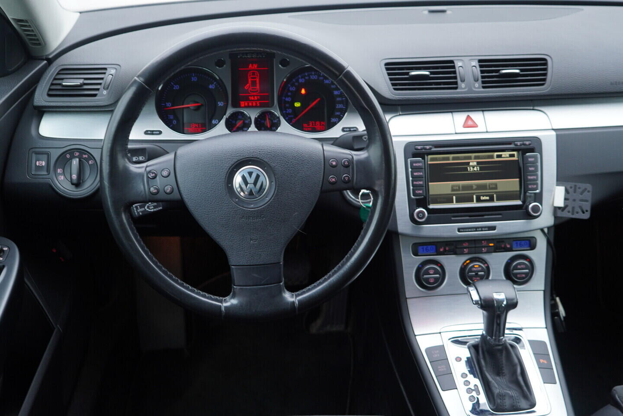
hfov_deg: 53.1
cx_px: 312
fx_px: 623
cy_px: 208
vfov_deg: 36.9
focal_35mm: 36
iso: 160
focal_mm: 24
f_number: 2.8
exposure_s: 1/40
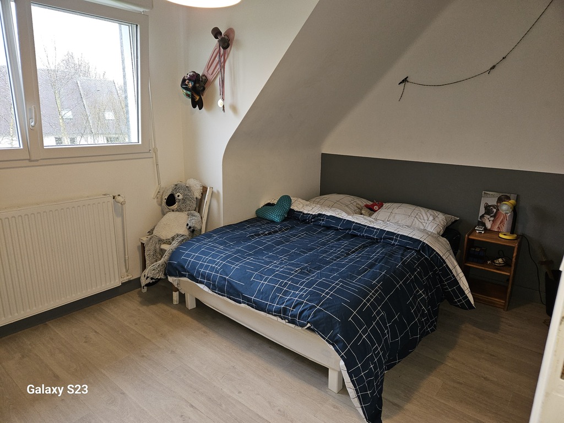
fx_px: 375
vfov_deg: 58.9
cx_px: 282
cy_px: 212
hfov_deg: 73.9
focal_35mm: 23
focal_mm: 5.4
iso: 100
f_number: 1.8
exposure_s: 1/25
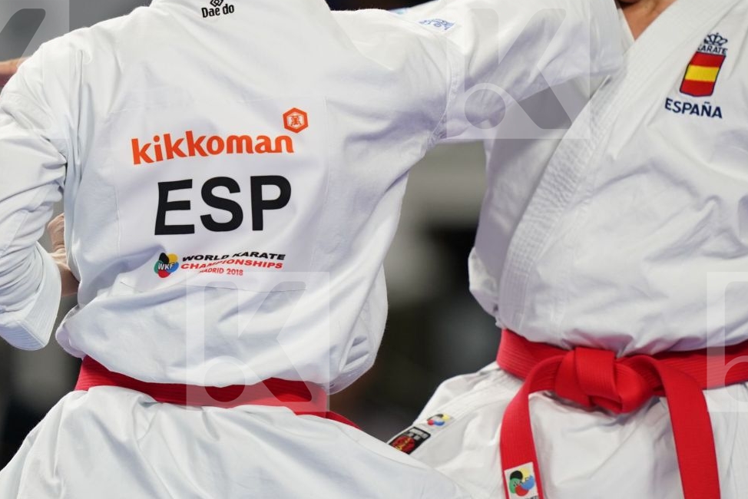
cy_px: 69
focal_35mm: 739
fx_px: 15358
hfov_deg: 2.8
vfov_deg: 1.9
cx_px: 258
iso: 1000
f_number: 2.8
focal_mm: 400
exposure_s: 1/500
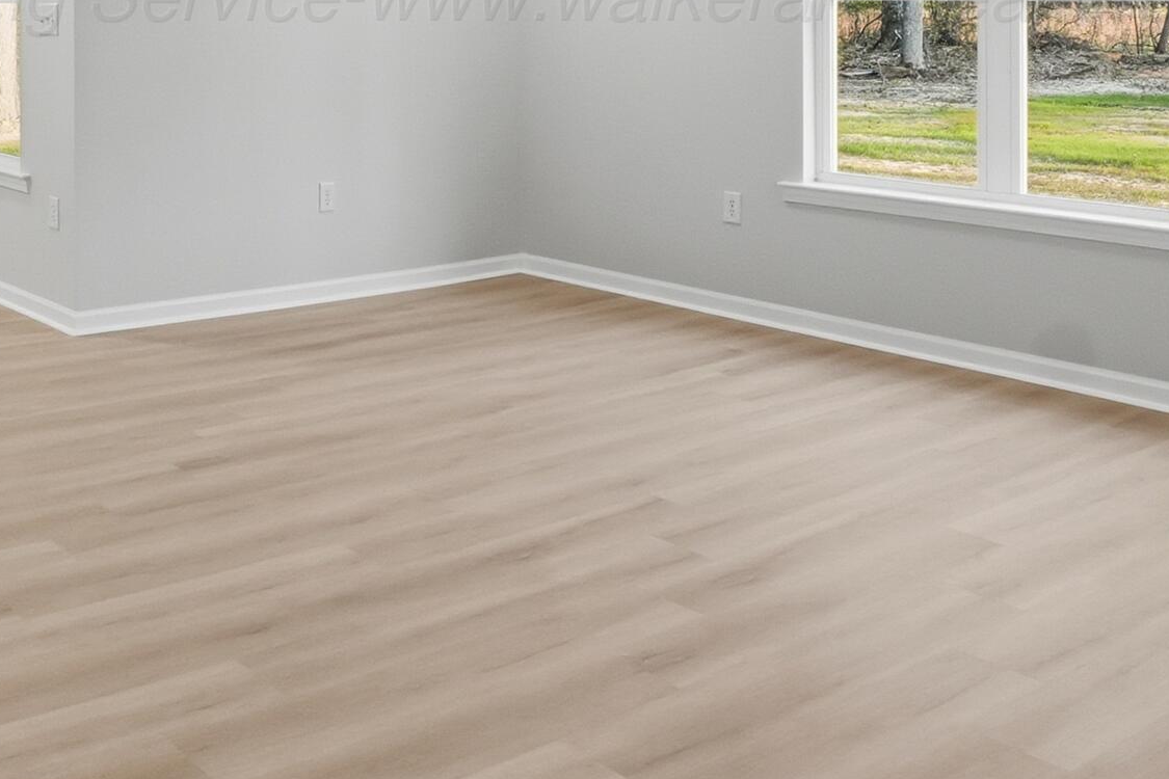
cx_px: 97
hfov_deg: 43.8
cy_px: -1
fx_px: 1299
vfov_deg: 31.0
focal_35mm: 40
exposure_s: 1/800
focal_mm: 10
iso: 500
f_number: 7.1
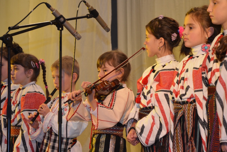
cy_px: 85
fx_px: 1145
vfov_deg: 7.6
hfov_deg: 11.3
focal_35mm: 182
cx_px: 104
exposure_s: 1/60
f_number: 5.6
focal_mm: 105
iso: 500
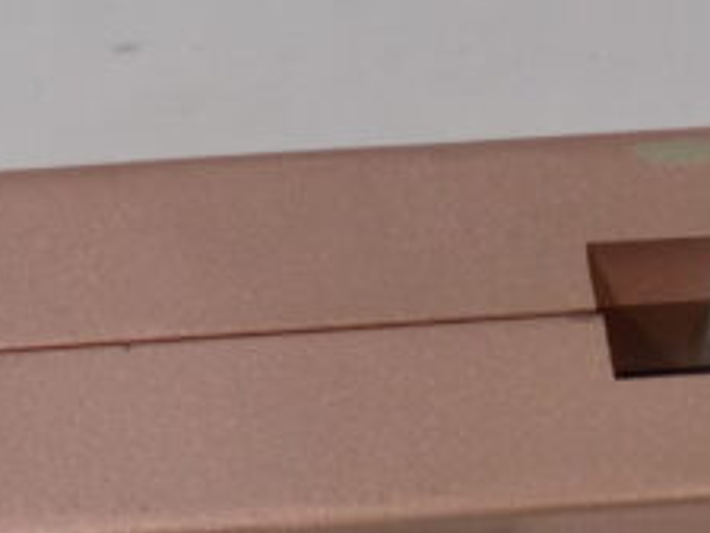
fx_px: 2851
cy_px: 536
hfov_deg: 14.2
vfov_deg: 10.6
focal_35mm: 139
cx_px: 269
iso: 80
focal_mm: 9.3
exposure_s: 1/40
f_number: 3.9
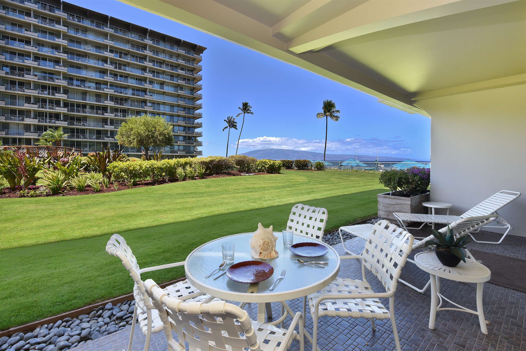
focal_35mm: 16
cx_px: 263
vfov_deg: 73.8
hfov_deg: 96.7
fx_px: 234
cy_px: 176
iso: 720
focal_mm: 16
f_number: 16
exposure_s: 1/60
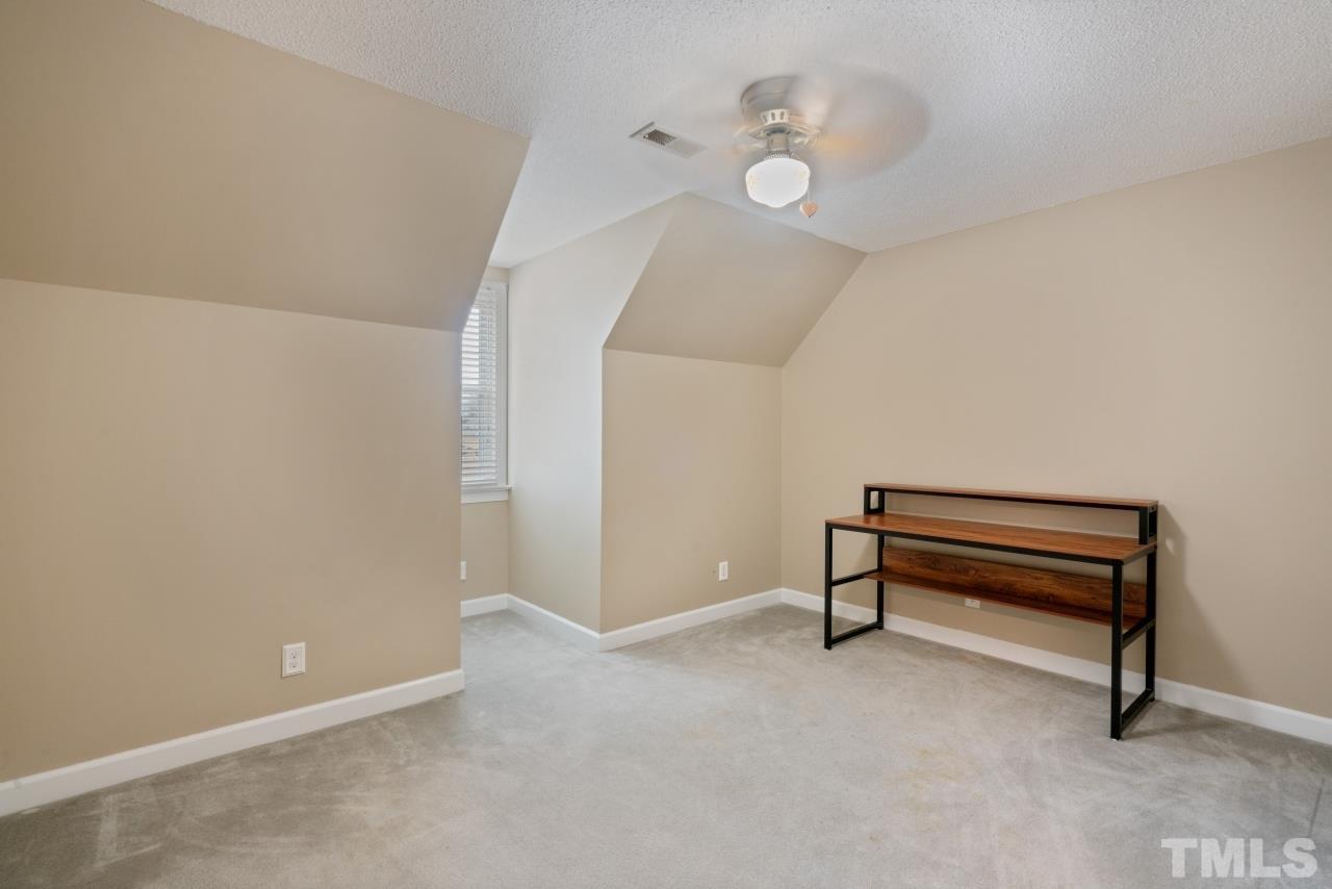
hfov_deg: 96.7
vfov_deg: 73.8
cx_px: 666
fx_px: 592
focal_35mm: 16
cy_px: 444
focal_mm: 16
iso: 800
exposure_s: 1/1.25
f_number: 11
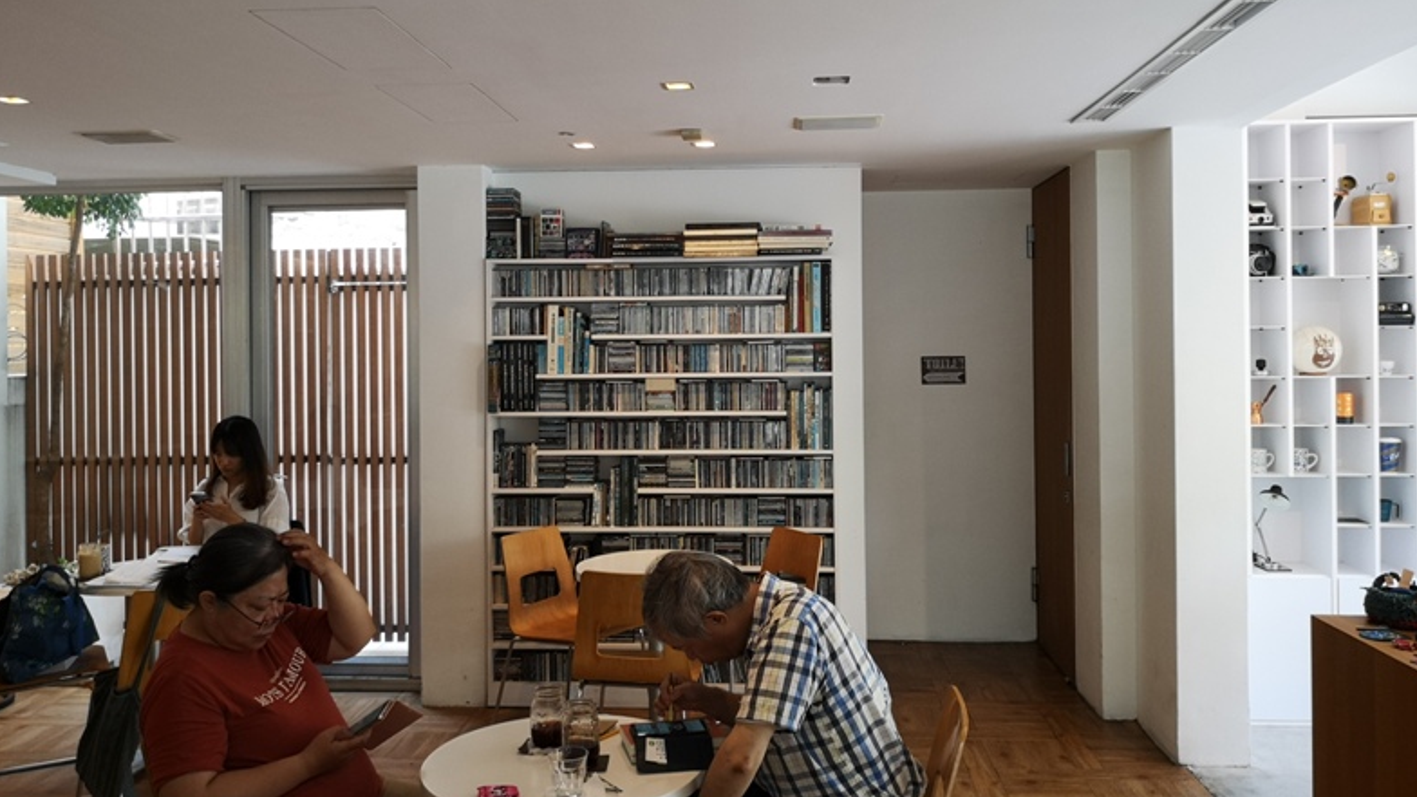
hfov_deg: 64.3
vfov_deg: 38.8
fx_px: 1127
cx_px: 712
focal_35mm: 30
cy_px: 329
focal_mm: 3.95
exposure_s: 1/60
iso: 50
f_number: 1.8
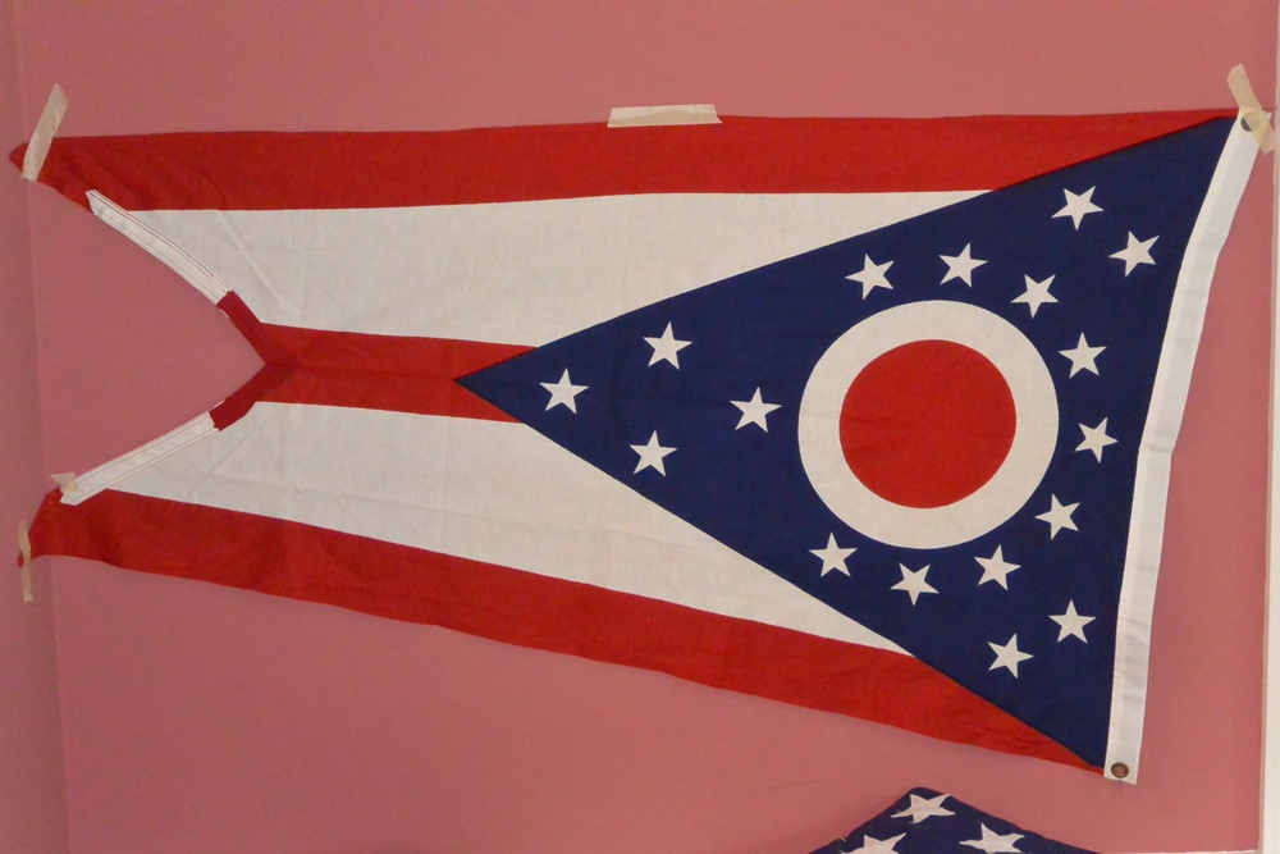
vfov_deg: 28.7
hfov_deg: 41.9
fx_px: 1671
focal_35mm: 47
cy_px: 427
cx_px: 640
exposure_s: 1/60
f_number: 4.5
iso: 3200
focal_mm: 17.5
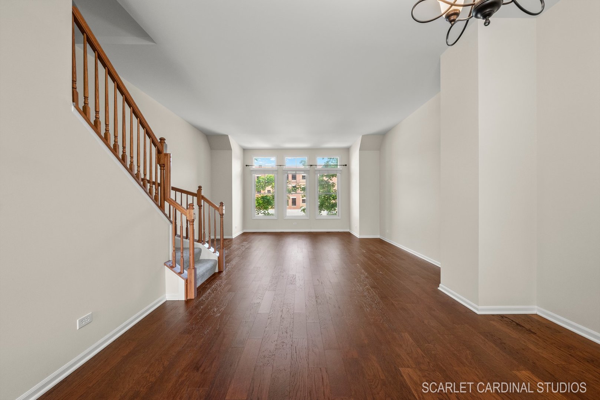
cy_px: 200
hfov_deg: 104.2
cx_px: 300
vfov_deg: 81.3
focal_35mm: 14
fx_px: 233
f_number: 11
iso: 640
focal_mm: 14
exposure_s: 1/8
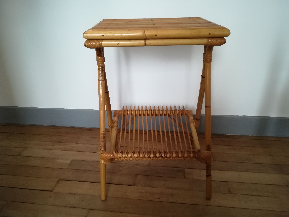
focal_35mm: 26
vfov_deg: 53.1
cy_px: 108
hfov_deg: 67.3
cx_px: 144
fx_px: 217
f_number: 2.2
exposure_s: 1/15
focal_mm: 3.83
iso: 500
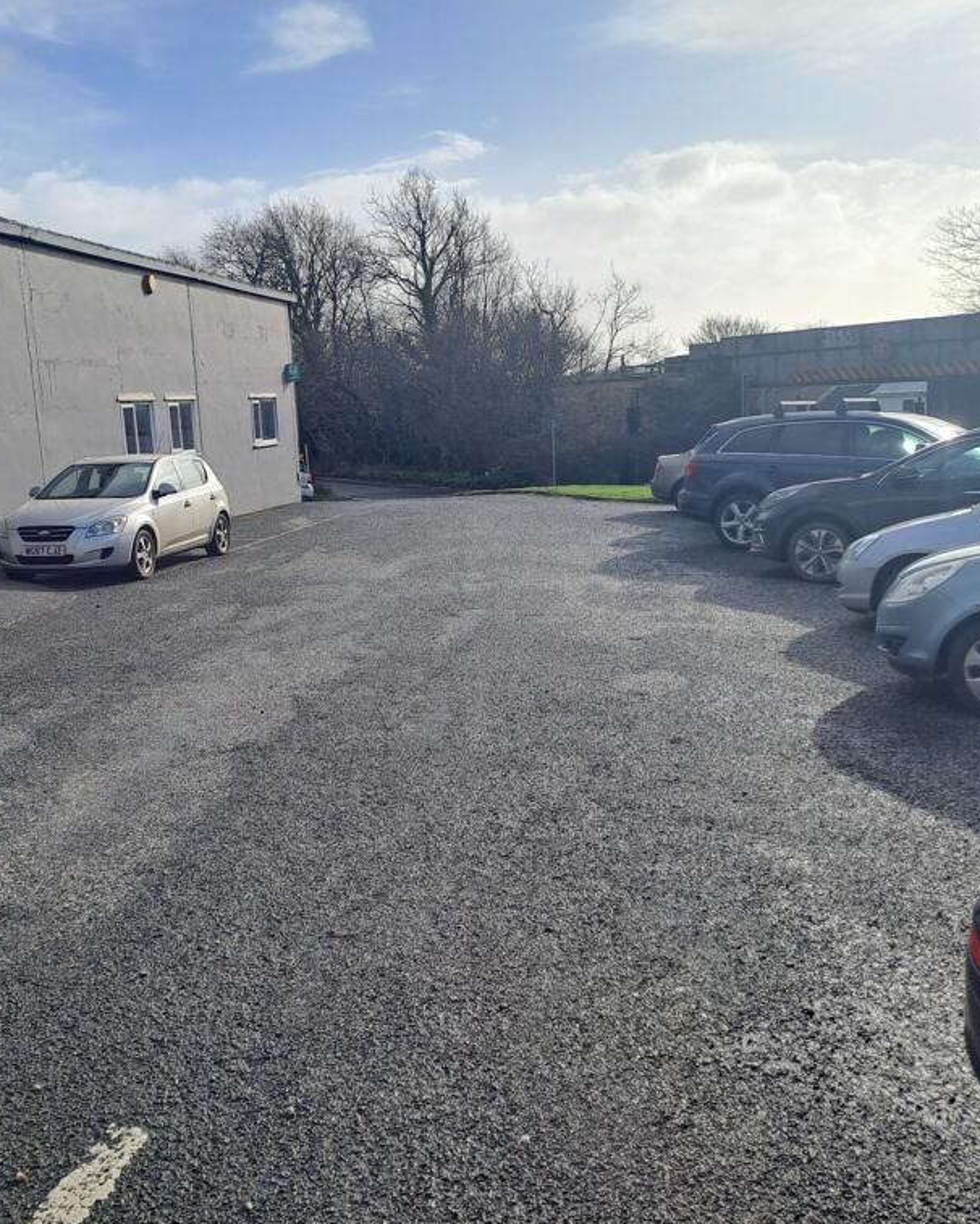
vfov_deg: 54.2
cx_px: 369
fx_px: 1196
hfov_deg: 44.2
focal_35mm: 33
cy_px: 619
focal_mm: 4.65
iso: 32
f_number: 1.8
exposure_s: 1/1890
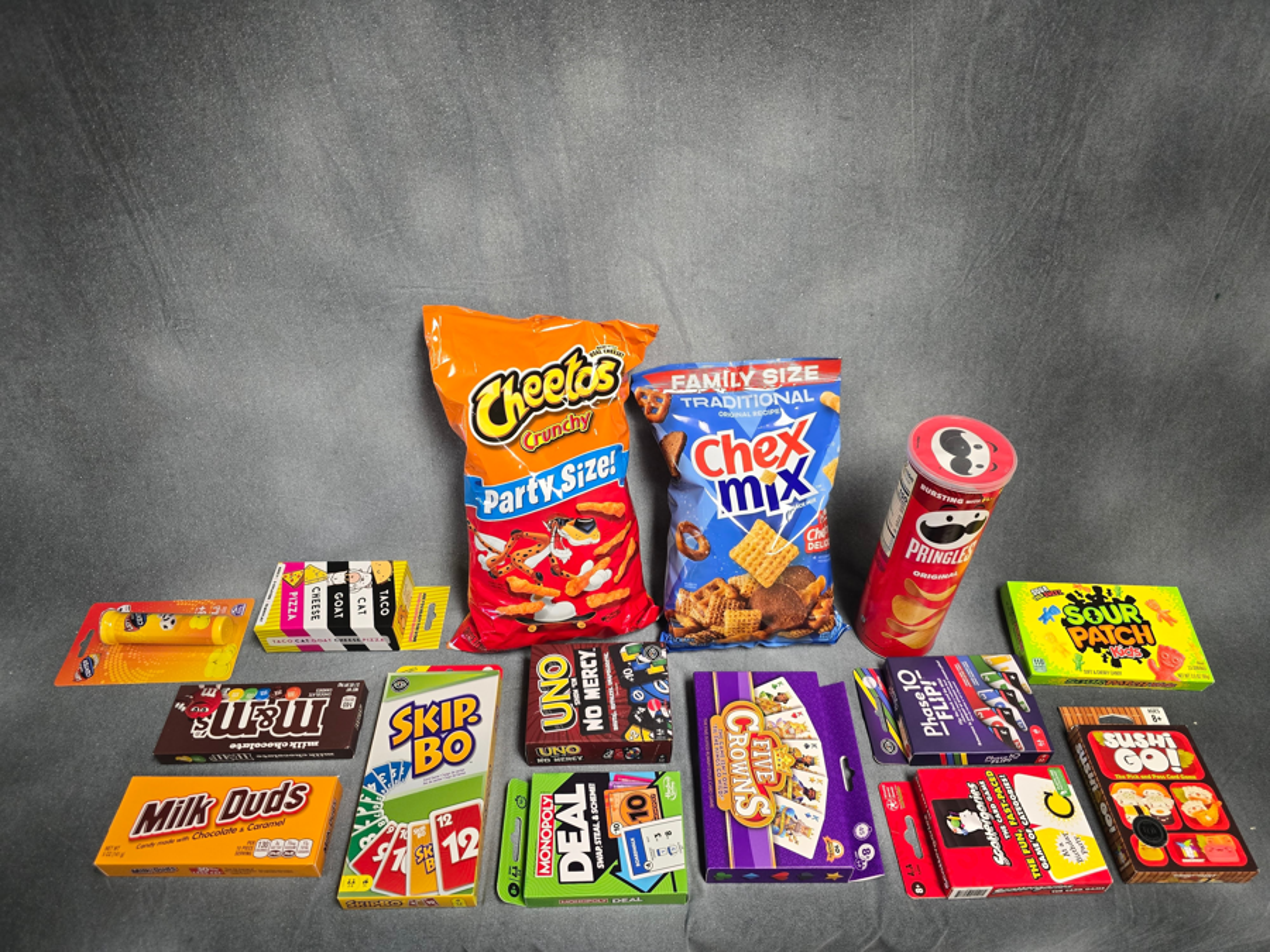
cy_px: 476
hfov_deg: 73.9
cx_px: 635
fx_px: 844
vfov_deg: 58.9
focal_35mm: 23
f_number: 1.7
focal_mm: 6.3
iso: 400
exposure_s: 1/120
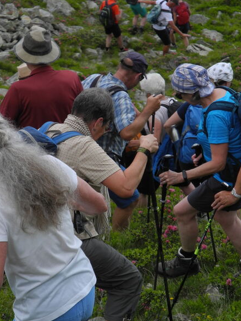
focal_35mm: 274
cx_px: 92
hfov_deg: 5.4
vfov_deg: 7.2
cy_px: 166
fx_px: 2543
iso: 100
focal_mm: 42.6
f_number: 5.6
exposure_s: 1/320
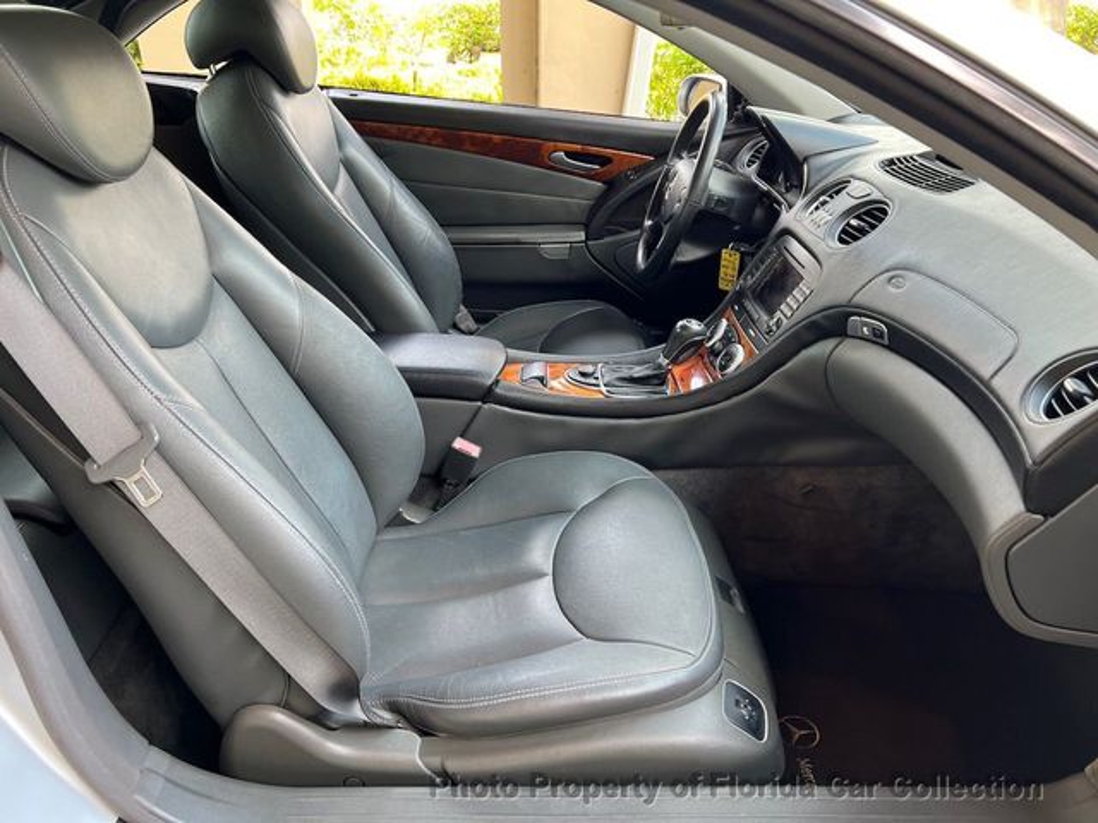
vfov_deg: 53.1
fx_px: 825
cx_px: 549
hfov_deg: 67.3
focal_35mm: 26
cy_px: 412
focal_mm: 5.7
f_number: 1.5
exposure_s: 1/121
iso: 64
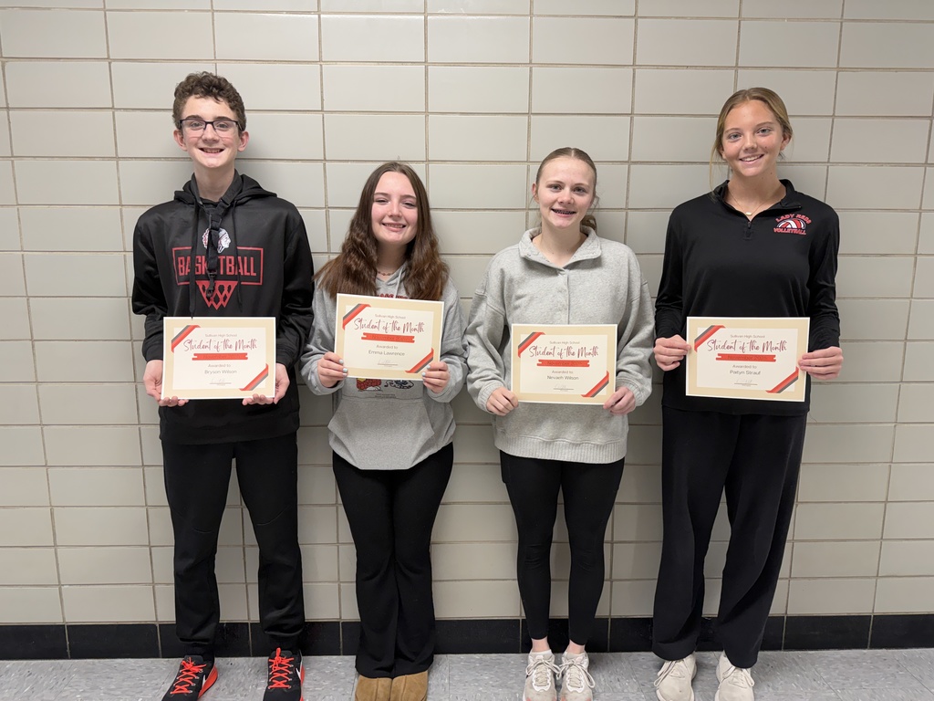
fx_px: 648
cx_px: 467
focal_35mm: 24
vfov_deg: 56.8
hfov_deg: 71.6
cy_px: 350
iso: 160
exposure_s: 1/120
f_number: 1.78
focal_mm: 6.76
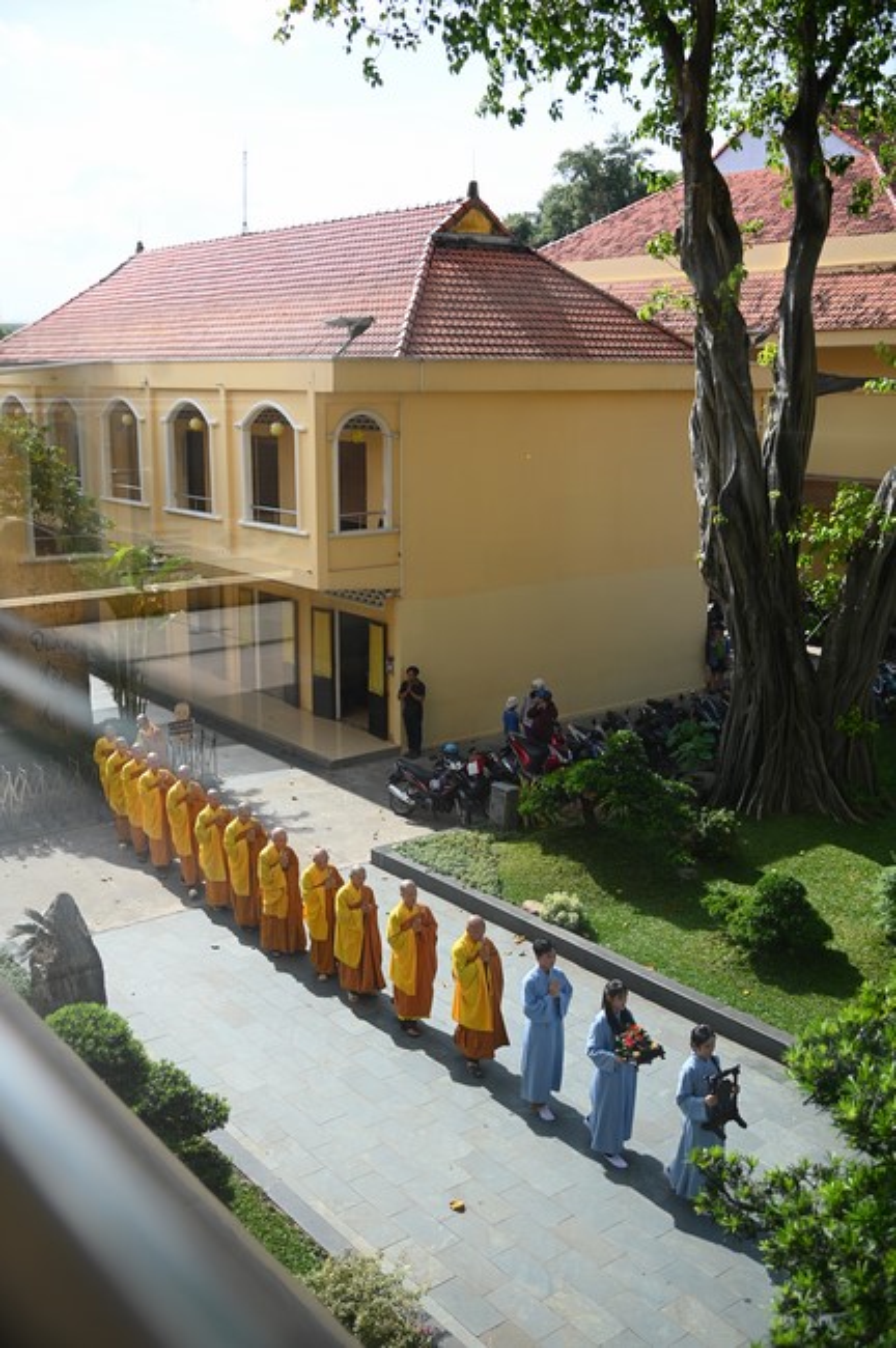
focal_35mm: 34
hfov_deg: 38.8
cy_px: 674
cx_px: 448
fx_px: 1272
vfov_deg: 55.8
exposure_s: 1/640
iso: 125
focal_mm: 34
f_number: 4
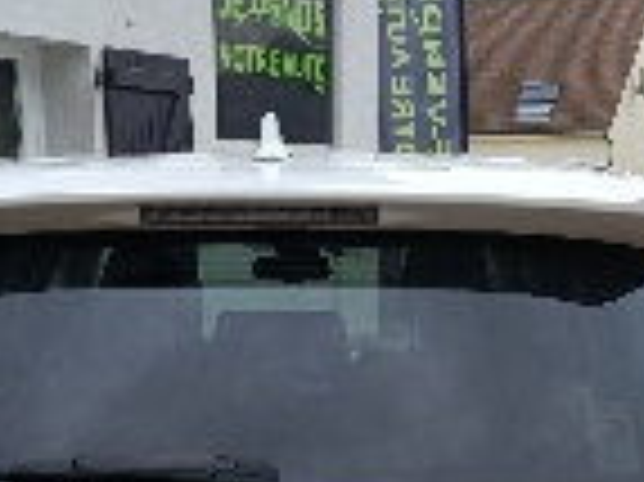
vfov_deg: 19.1
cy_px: 658
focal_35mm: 70
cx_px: 315
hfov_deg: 27.8
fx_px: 1301
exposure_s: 1/100
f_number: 1.7
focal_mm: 5.24
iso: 87
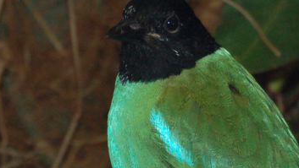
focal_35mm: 313
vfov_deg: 3.9
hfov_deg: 6.9
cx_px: 140
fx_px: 2482
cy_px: 109
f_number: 5.6
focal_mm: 55
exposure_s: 1/60
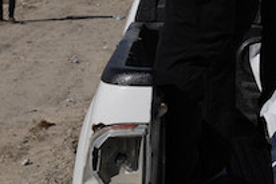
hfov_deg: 16.0
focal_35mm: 114
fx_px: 873
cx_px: 446
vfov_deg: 11.5
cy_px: -92
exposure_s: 1/2500
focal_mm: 24
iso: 125
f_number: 5
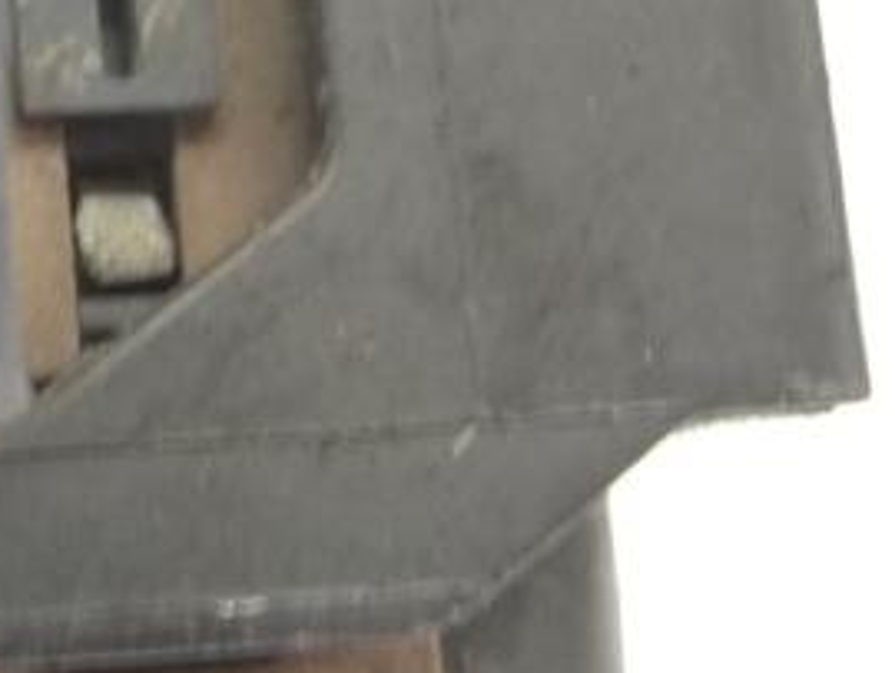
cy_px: 96
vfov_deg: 13.9
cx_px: -421
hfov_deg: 16.9
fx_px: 2743
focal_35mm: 106
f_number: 3.3
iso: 400
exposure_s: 1/13
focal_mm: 4.7
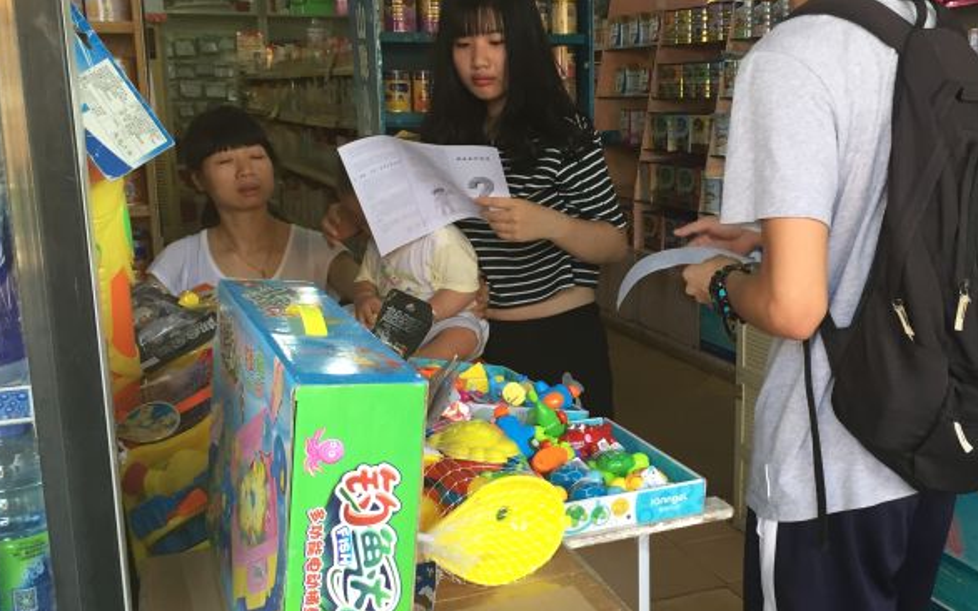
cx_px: 594
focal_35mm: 42
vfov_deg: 30.5
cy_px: 337
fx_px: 1119
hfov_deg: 46.9
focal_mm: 4.15
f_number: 2.2
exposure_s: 1/30
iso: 40
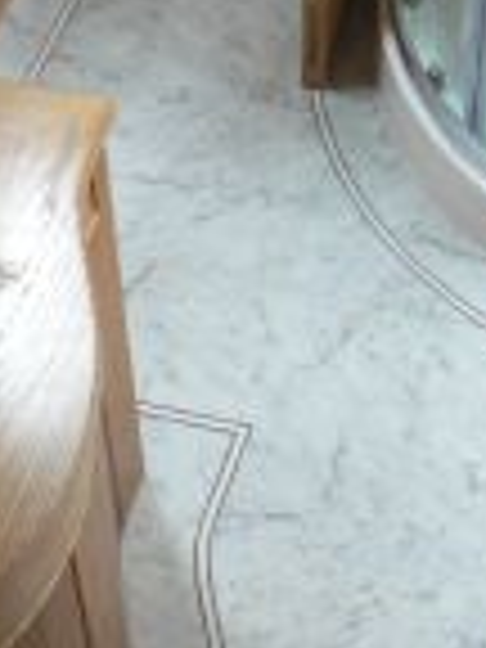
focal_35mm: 90
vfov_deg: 21.8
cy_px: 346
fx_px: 1685
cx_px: 441
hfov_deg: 16.2
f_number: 2.8
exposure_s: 1/30
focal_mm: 6
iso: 200
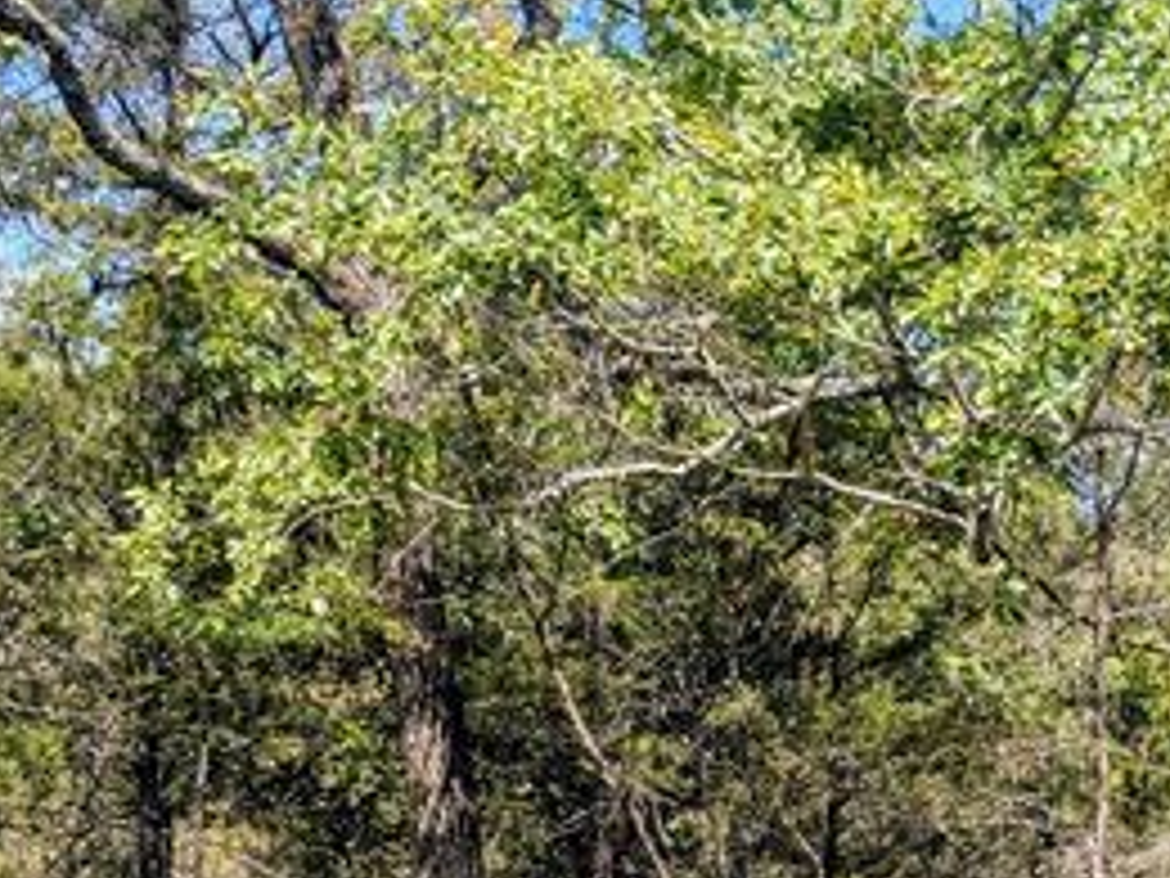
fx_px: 1758
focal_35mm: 52
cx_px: 864
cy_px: 831
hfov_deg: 36.1
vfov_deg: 26.8
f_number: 1.73
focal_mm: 4.38
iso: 50
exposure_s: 1/935
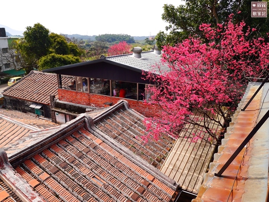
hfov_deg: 59.9
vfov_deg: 46.9
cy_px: 101
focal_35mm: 30
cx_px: 134
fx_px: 233
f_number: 4
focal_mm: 15
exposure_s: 1/640
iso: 160
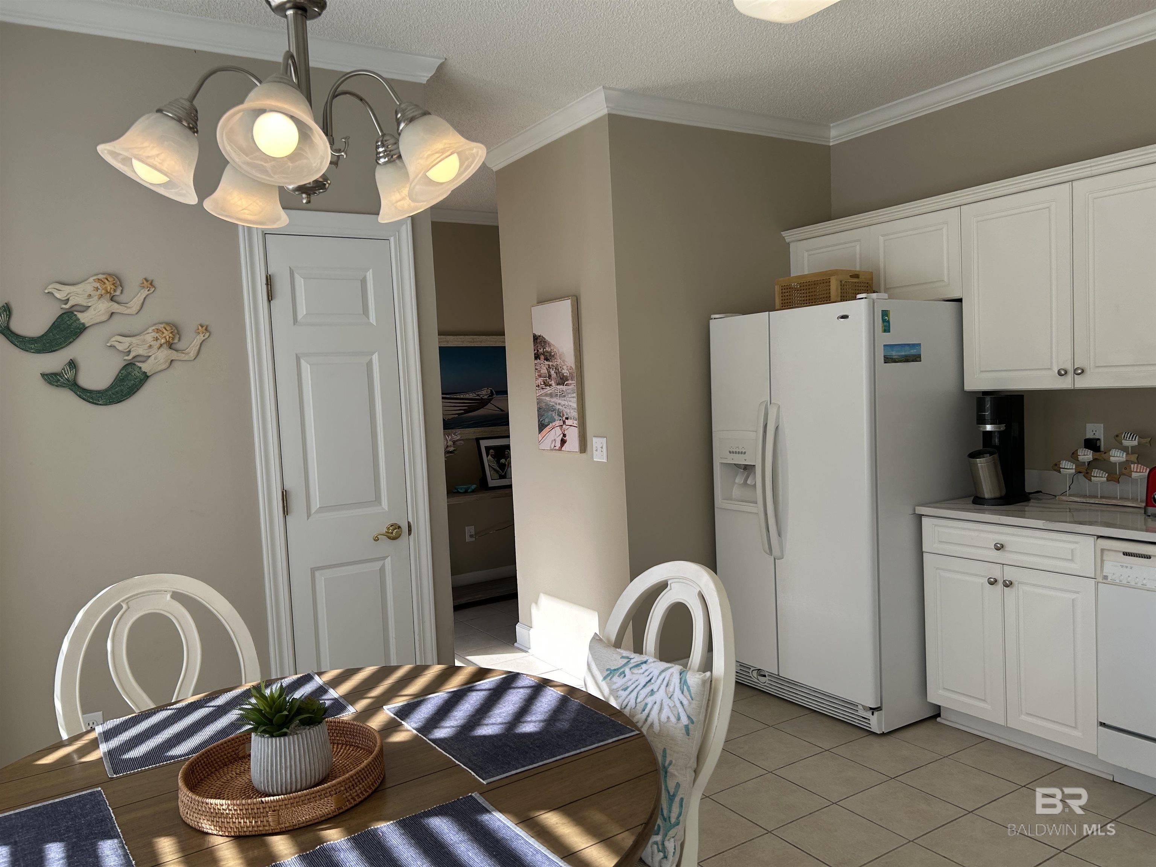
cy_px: 434
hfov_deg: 67.3
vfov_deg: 53.1
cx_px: 578
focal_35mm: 26
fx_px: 868
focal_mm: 5.7
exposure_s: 1/733
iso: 50
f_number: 1.5
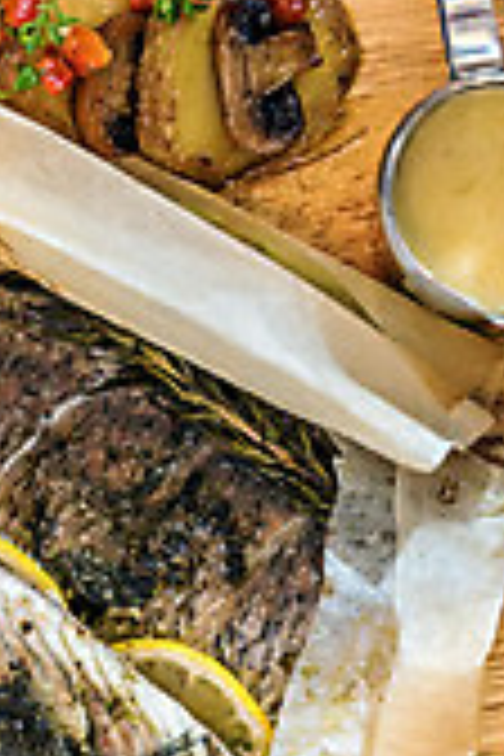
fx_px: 2751
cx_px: 61
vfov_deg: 15.6
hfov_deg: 10.4
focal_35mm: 131
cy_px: 594
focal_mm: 55
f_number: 3.5
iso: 1600
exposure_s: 1/60
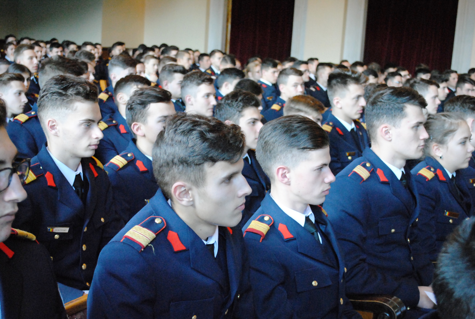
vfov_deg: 25.2
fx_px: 714
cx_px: 238
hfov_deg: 36.8
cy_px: 160
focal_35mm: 54
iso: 1600
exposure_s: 1/30
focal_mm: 36
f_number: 5
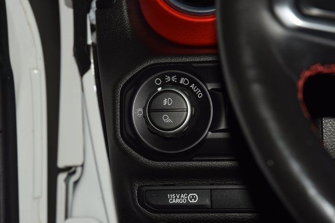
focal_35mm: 105
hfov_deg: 19.5
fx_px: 977
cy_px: 112
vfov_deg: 13.0
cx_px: 168
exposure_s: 1/125
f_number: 8
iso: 100
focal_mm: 70
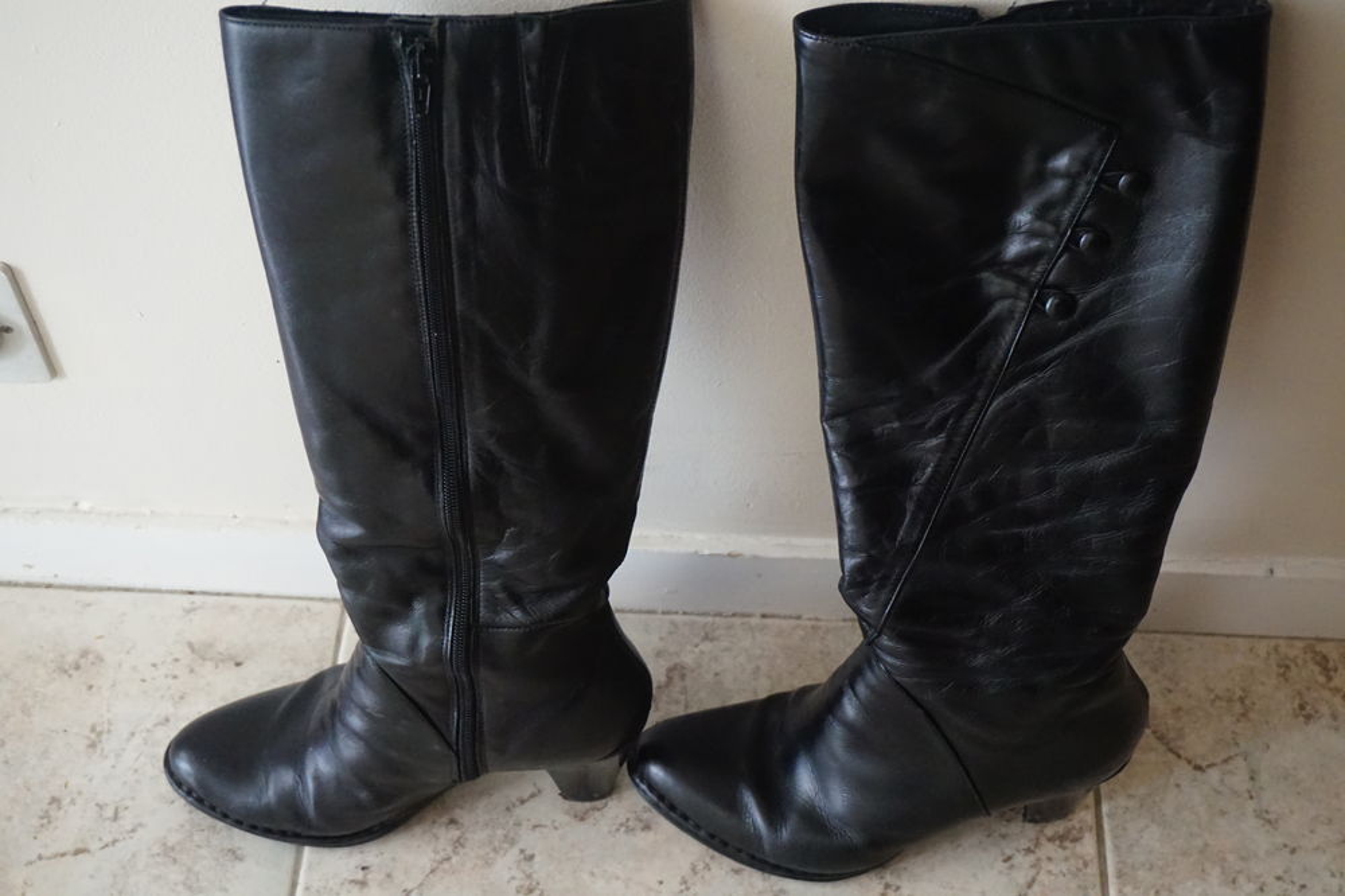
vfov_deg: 26.5
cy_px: 448
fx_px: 1905
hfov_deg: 38.9
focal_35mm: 51
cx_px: 672
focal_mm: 34
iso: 3200
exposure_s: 1/30
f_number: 5
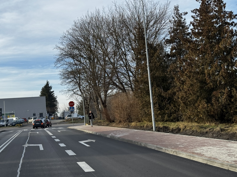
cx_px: 118
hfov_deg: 39.7
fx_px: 329
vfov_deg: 30.3
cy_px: 88
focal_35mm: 48
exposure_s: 1/1984
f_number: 1.78
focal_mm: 6.76
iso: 64
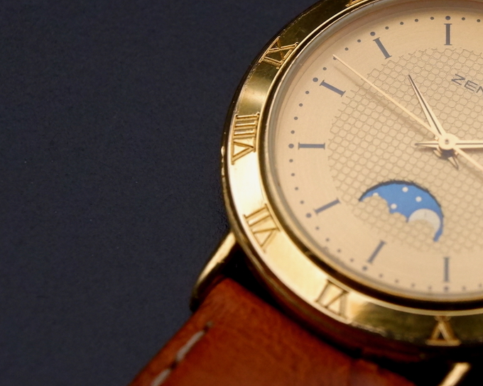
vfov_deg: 14.7
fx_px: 1501
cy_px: 157
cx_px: 401
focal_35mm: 105
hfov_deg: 18.1
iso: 6400
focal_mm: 37.4
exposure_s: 1/4000
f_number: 8
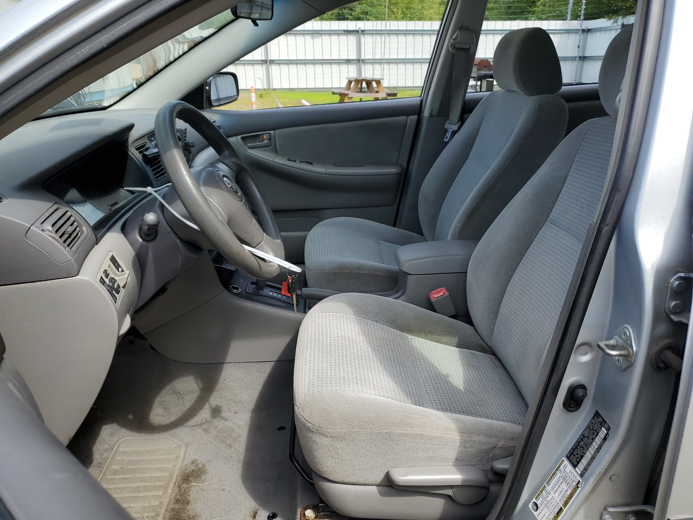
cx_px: 346
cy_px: 260
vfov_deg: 53.1
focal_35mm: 26
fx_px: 521
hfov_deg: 67.3
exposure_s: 1/1429
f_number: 1.5
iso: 50
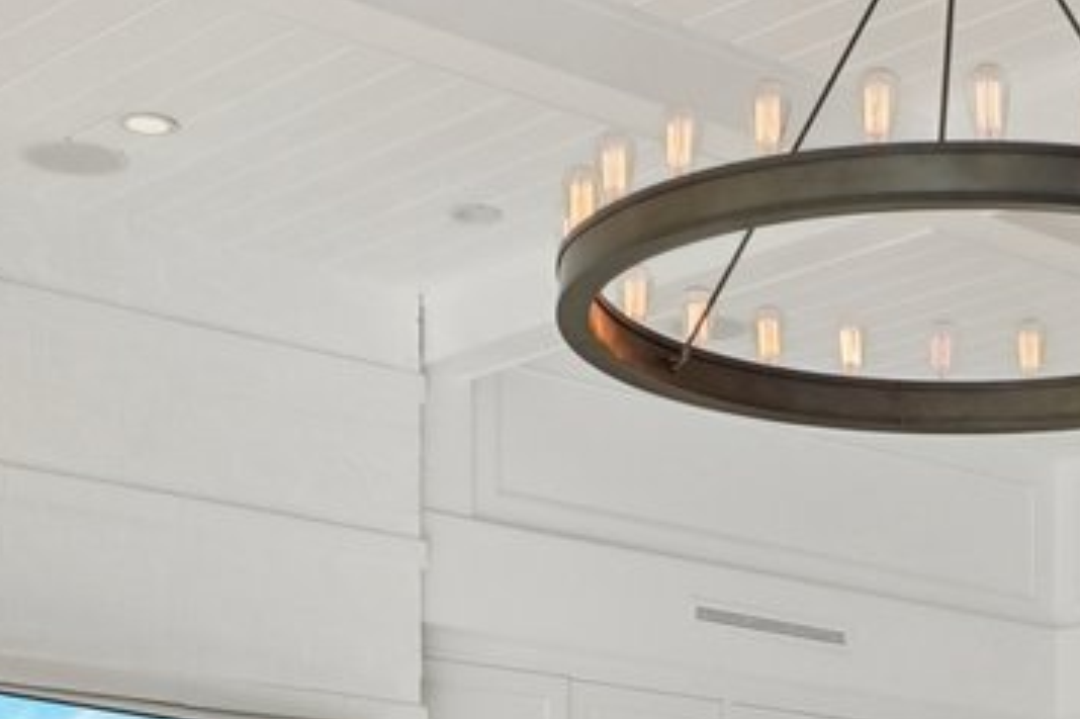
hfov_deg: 21.8
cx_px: 901
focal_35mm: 92
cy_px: 1285
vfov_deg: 13.4
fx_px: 2759
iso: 400
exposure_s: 1/80
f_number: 8
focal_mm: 16
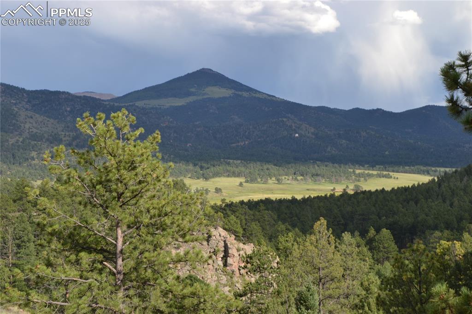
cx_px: 236
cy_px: 157
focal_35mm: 75
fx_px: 983
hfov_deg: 27.0
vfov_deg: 18.2
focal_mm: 50
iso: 100
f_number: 7.1
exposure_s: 1/200
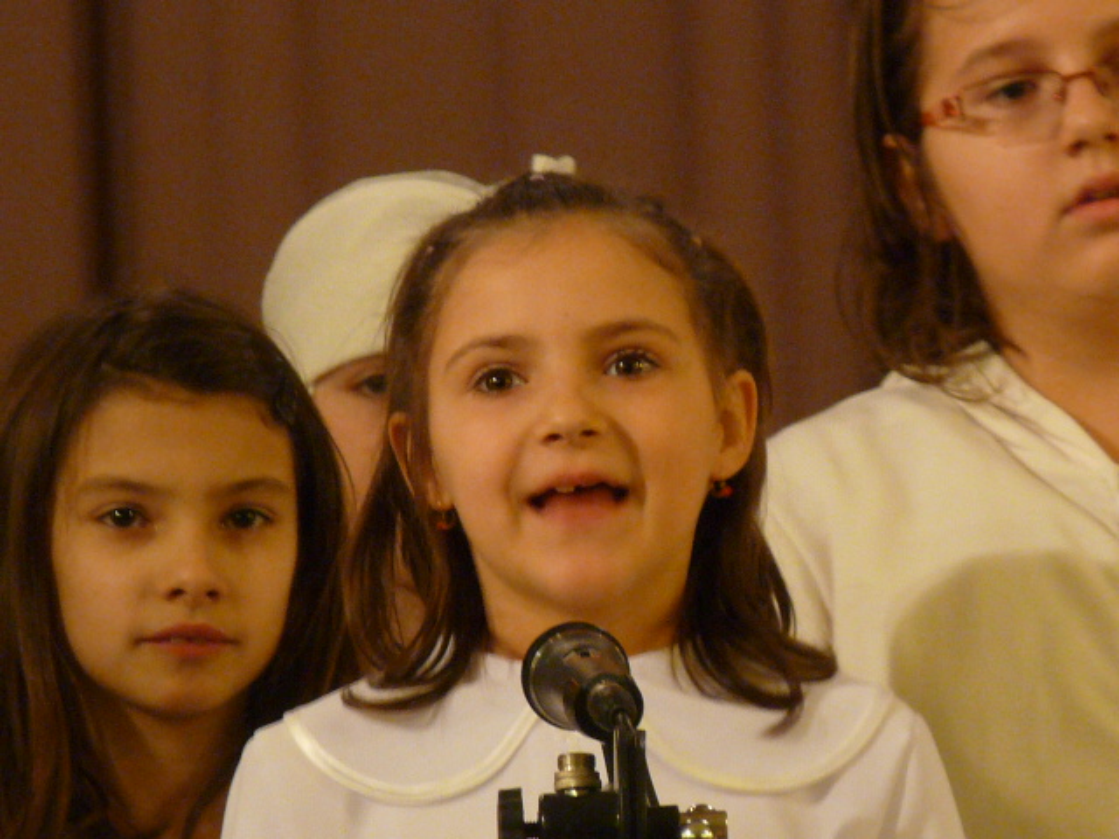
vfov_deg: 3.4
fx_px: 13997
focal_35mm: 433
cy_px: 420
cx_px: 560
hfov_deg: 4.6
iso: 400
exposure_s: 1/13
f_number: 3.7
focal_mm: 43.3
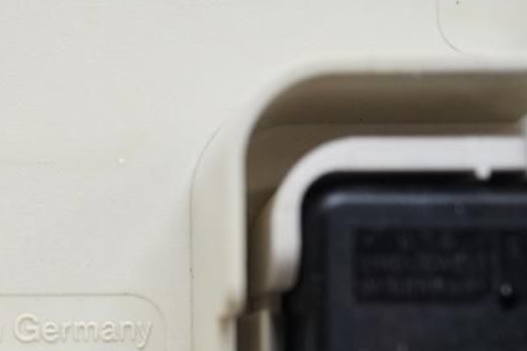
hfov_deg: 15.6
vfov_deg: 10.6
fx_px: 1873
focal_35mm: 128
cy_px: 349
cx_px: -35
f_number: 4
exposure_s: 1/80
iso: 500
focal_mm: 30
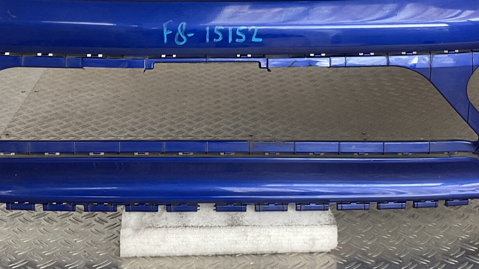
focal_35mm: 67
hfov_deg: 31.4
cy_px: -18
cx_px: 202
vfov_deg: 17.5
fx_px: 851
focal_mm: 3
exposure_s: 1/60
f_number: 1.8
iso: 40
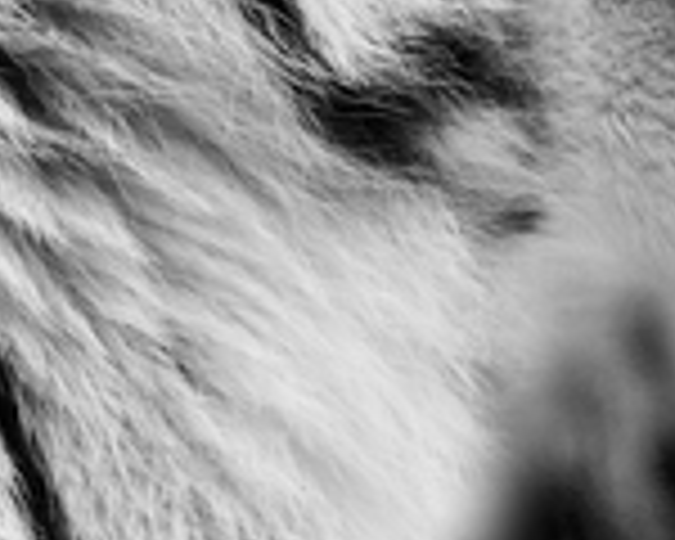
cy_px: -308
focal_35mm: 1501
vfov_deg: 1.0
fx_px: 29986
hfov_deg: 1.3
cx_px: 333
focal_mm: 200
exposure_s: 1/500
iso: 1250
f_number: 3.5
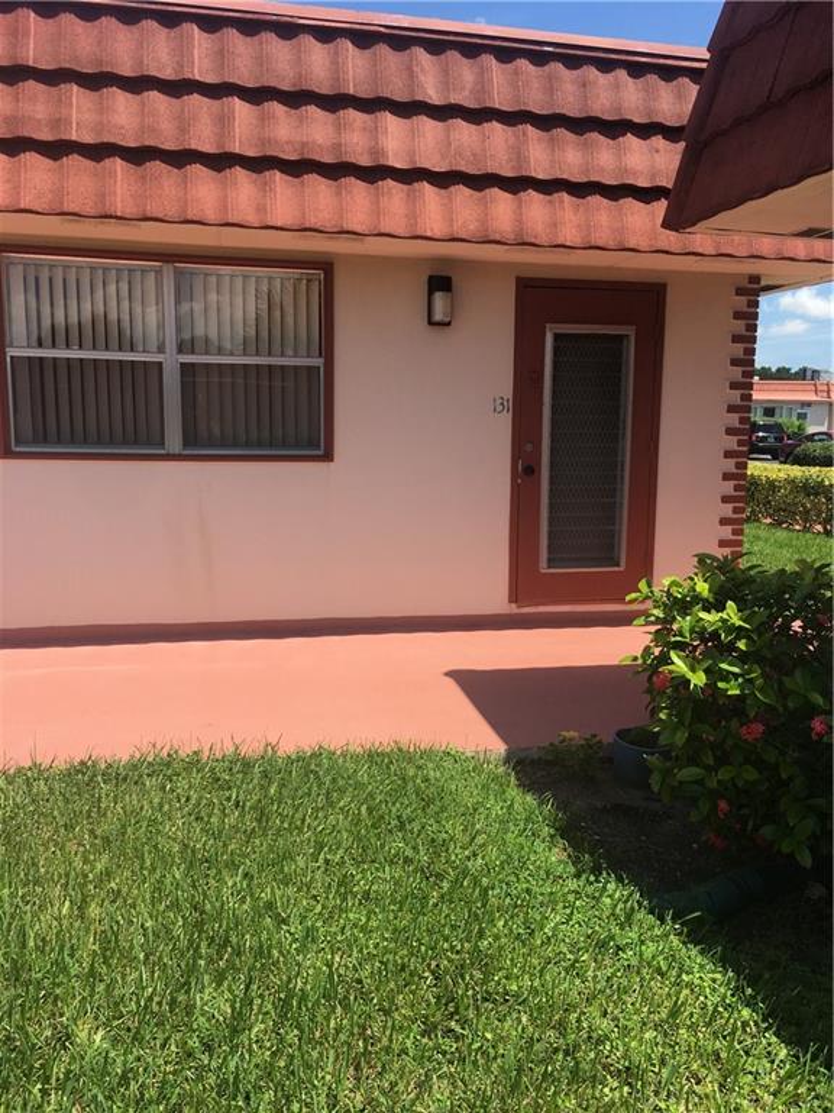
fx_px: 932
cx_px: 417
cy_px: 556
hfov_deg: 48.2
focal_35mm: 29
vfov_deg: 61.7
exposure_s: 1/1115
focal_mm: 4.15
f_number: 2.2
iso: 25
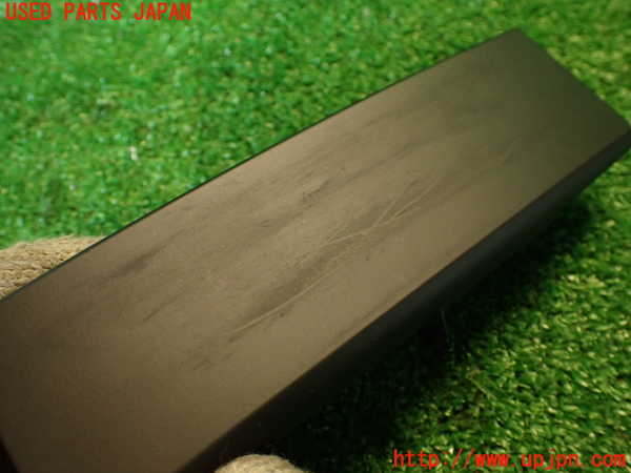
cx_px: 316
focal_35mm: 32
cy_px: 236
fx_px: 583
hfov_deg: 56.8
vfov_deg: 44.2
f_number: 2.4
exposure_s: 1/30
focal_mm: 5.79
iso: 320
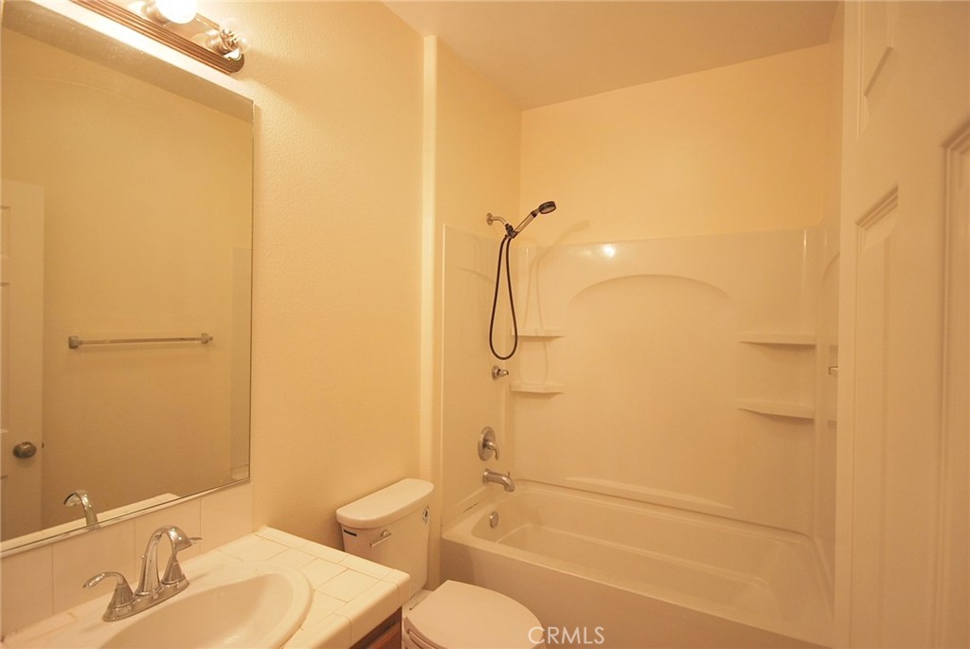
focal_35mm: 18
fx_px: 485
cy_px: 324
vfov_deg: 67.5
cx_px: 485
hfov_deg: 89.9
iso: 280
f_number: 4.5
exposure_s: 1/30
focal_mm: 12
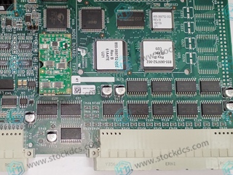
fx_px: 411
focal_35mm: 61
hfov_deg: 31.2
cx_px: 61
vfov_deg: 24.0
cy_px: 72
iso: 320
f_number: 1.8
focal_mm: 4.75
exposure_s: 1/50
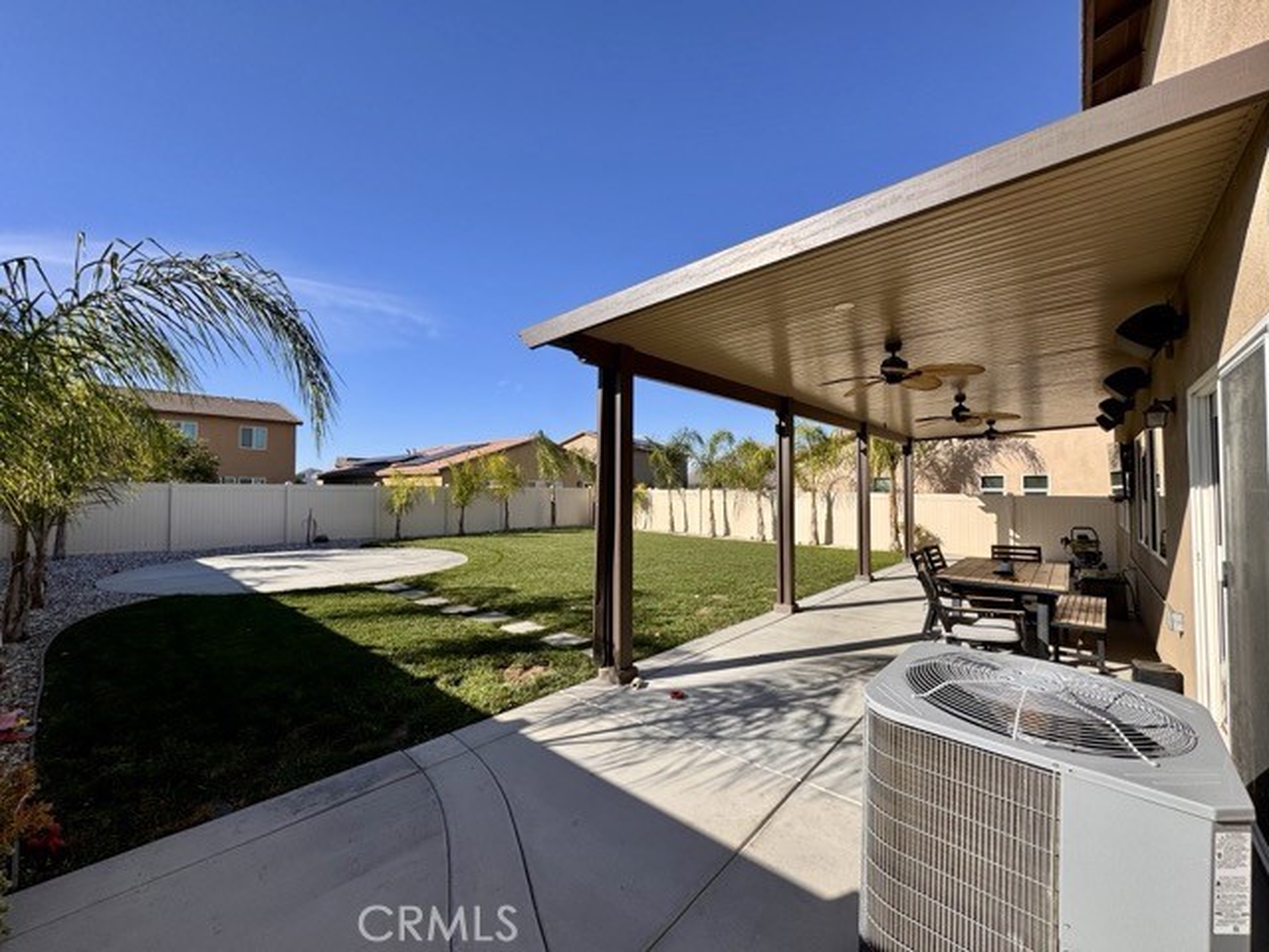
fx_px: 513
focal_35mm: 14
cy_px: 476
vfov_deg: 85.7
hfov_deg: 102.1
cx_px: 634
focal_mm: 2.22
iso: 50
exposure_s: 1/1880
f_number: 2.2
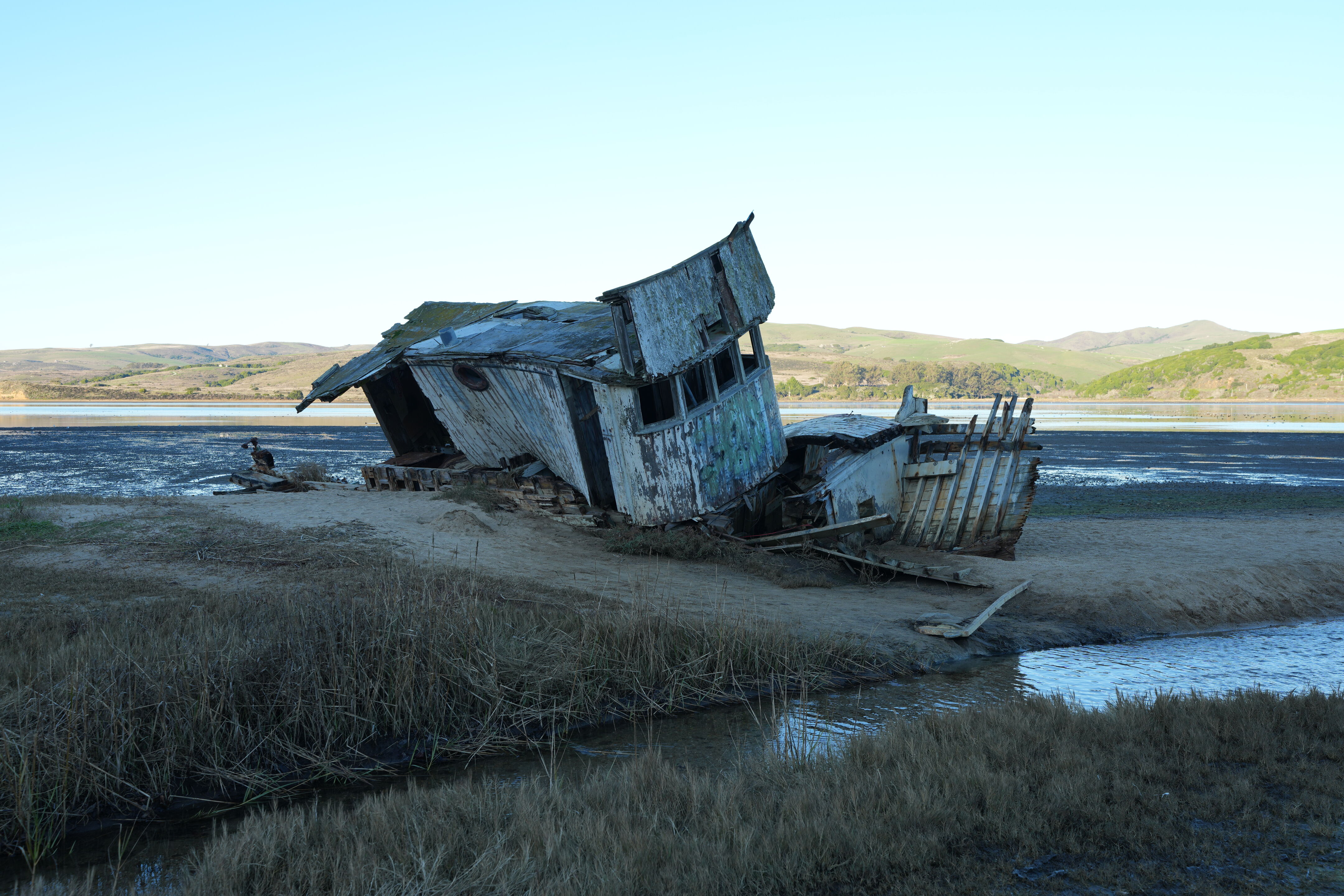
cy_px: 448
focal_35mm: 35
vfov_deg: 37.9
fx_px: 1307
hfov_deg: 54.4
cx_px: 672
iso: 100
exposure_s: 1/80
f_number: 6.3
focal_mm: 35
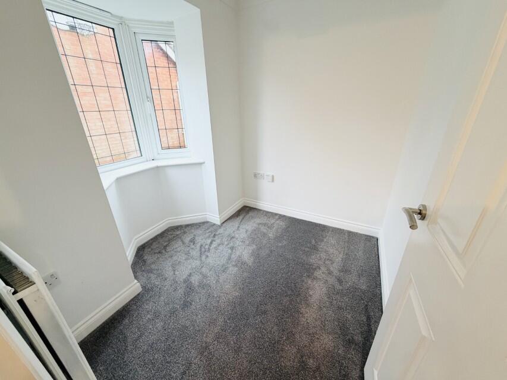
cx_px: 254
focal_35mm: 14
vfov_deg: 85.7
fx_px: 205
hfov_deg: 102.1
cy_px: 190
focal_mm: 2.22
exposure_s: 1/50
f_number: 2.2
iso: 200
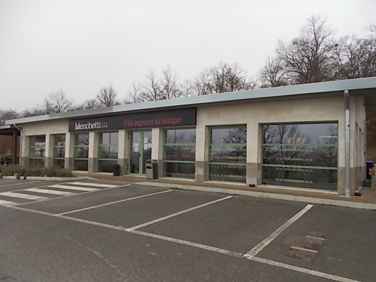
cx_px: 188
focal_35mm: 26
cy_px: 141
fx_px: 282
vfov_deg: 53.1
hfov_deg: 67.3
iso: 80
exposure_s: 1/320
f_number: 3.2
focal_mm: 4.6
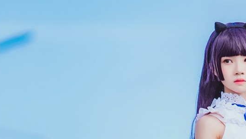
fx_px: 3112
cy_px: 93
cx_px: 180
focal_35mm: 477
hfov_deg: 4.5
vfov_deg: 2.5
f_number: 2
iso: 160
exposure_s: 1/2000
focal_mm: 135
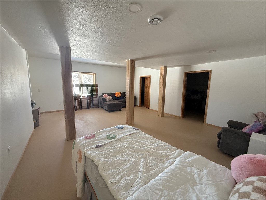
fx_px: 108
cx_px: 133
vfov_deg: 85.7
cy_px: 100
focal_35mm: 14
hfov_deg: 102.1
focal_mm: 2.22
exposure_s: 1/88
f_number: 2.2
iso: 320
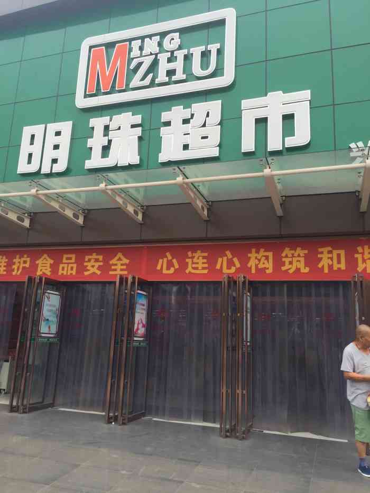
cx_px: 185
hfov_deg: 48.2
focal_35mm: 29
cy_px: 246
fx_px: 413
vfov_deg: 61.7
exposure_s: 1/520
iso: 32
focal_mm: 4.15
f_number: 2.2
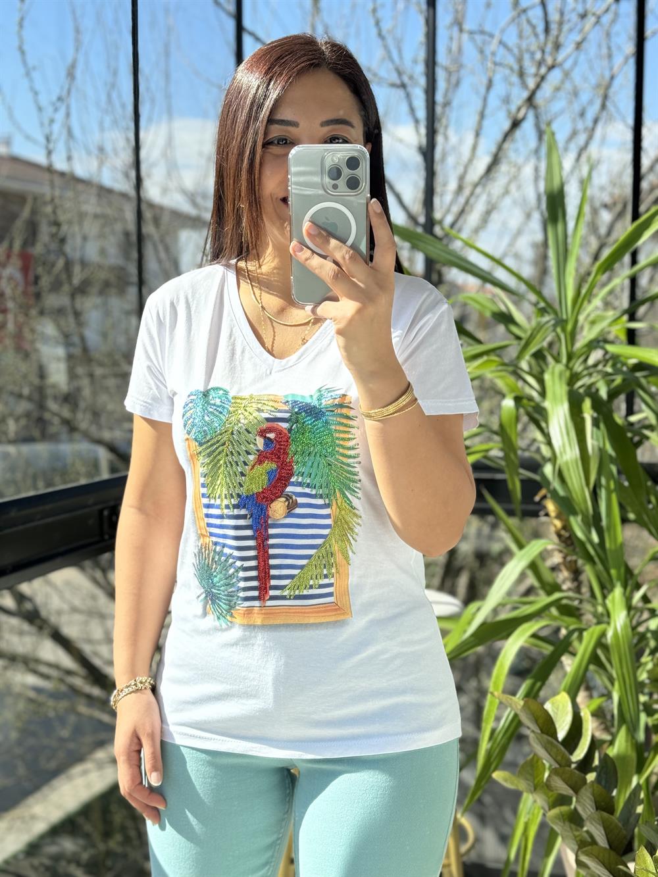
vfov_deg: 39.7
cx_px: 329
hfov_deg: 30.3
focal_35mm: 48
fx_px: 1216
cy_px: 438
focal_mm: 6.86
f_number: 1.78
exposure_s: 1/802
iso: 64
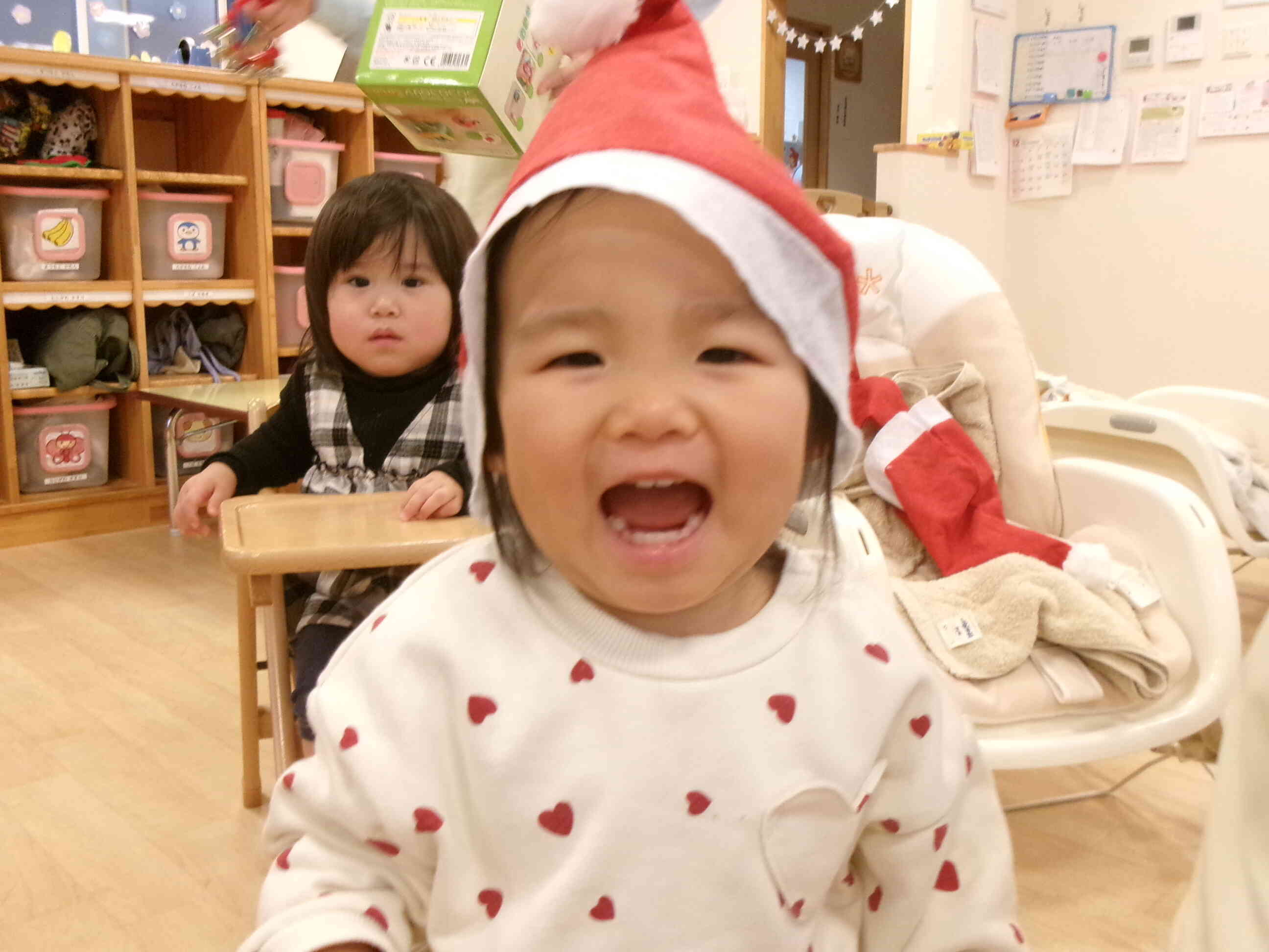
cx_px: 634
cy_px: 476
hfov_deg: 51.4
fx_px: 1320
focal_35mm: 36
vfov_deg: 39.7
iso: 541
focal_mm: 6.4
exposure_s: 1/60
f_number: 4.5
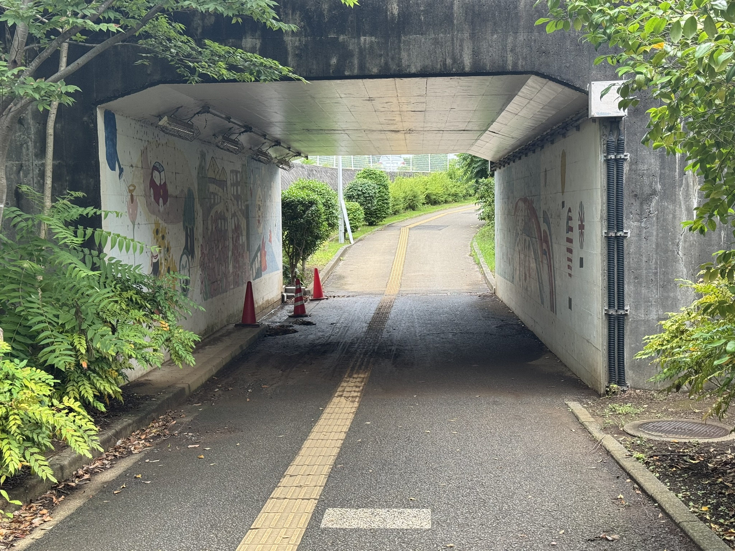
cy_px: 276
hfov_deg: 39.7
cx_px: 368
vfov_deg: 30.3
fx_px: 1019
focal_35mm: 48
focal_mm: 6.76
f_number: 1.78
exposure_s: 1/394
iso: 64
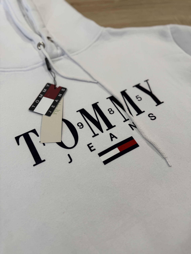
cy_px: 127
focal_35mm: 24
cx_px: 96
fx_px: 177
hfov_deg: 56.8
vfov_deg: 71.6
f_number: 1.78
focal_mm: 6.76
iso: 125
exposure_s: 1/50
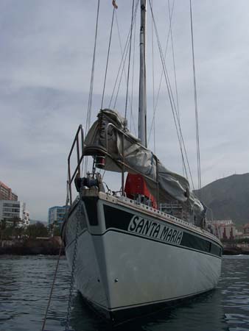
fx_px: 364
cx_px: 124
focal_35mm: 38
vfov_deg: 49.0
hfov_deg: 37.8
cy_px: 166
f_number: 5.6
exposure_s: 1/1000
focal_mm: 6.3
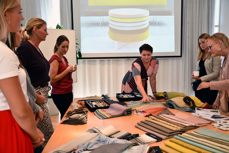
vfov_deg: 40.0
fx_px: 210
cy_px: 76
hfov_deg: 57.2
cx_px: 114
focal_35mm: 33
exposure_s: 1/200
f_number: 3
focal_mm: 22
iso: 800
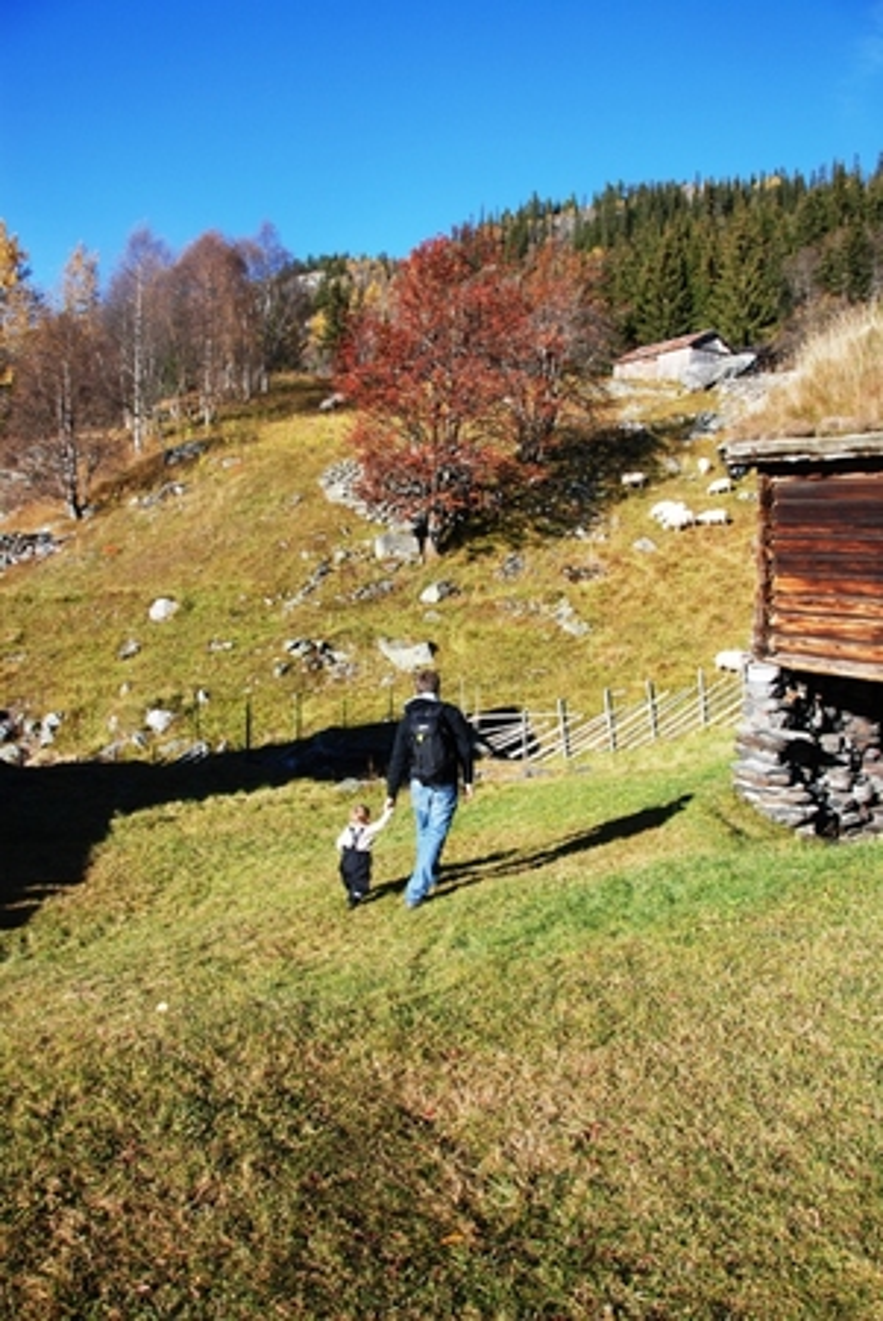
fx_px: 991
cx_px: 442
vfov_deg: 67.3
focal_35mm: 27
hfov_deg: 48.0
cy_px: 660
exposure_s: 1/160
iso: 100
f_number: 6.3
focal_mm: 18
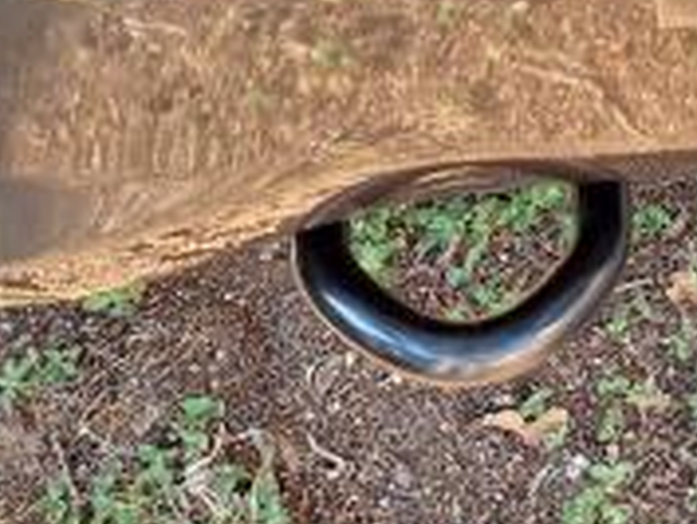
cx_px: 610
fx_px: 1572
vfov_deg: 18.7
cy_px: 71
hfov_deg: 24.4
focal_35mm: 78
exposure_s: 1/120
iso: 50
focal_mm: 5.54
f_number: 1.8
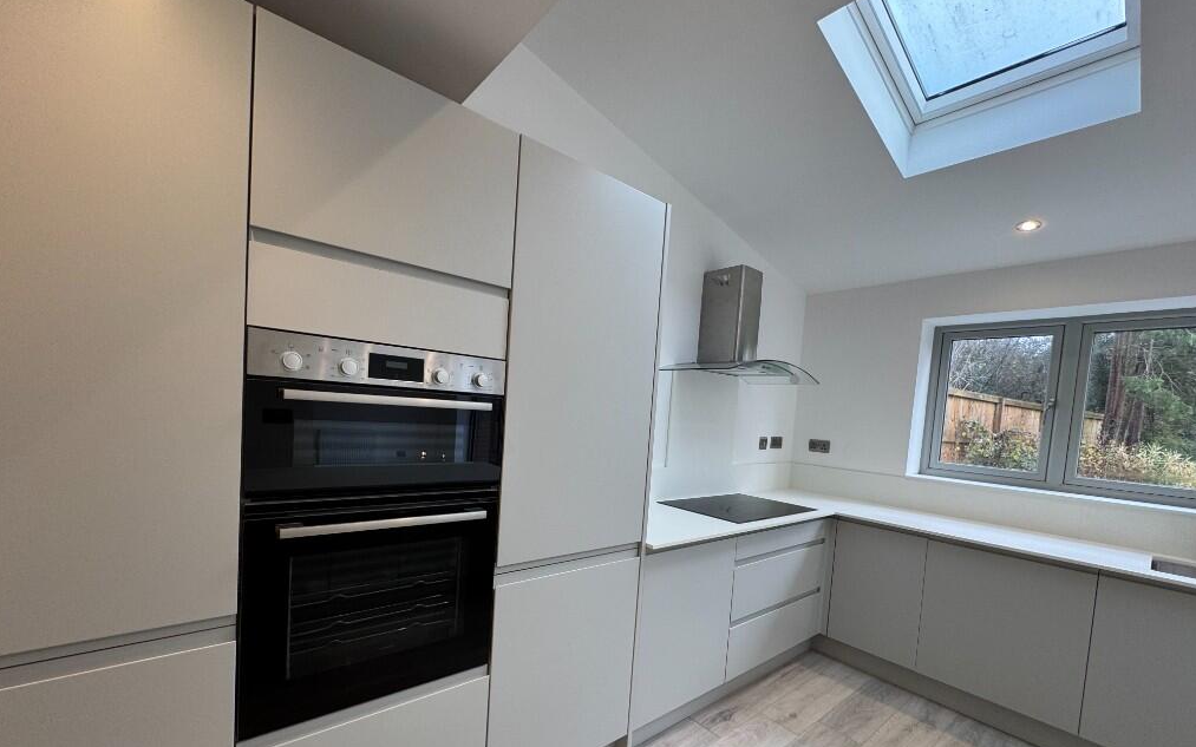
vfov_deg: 74.2
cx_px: 596
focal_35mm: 15
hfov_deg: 101.5
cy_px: 439
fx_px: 489
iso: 80
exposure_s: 1/100
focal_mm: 2.22
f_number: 2.2
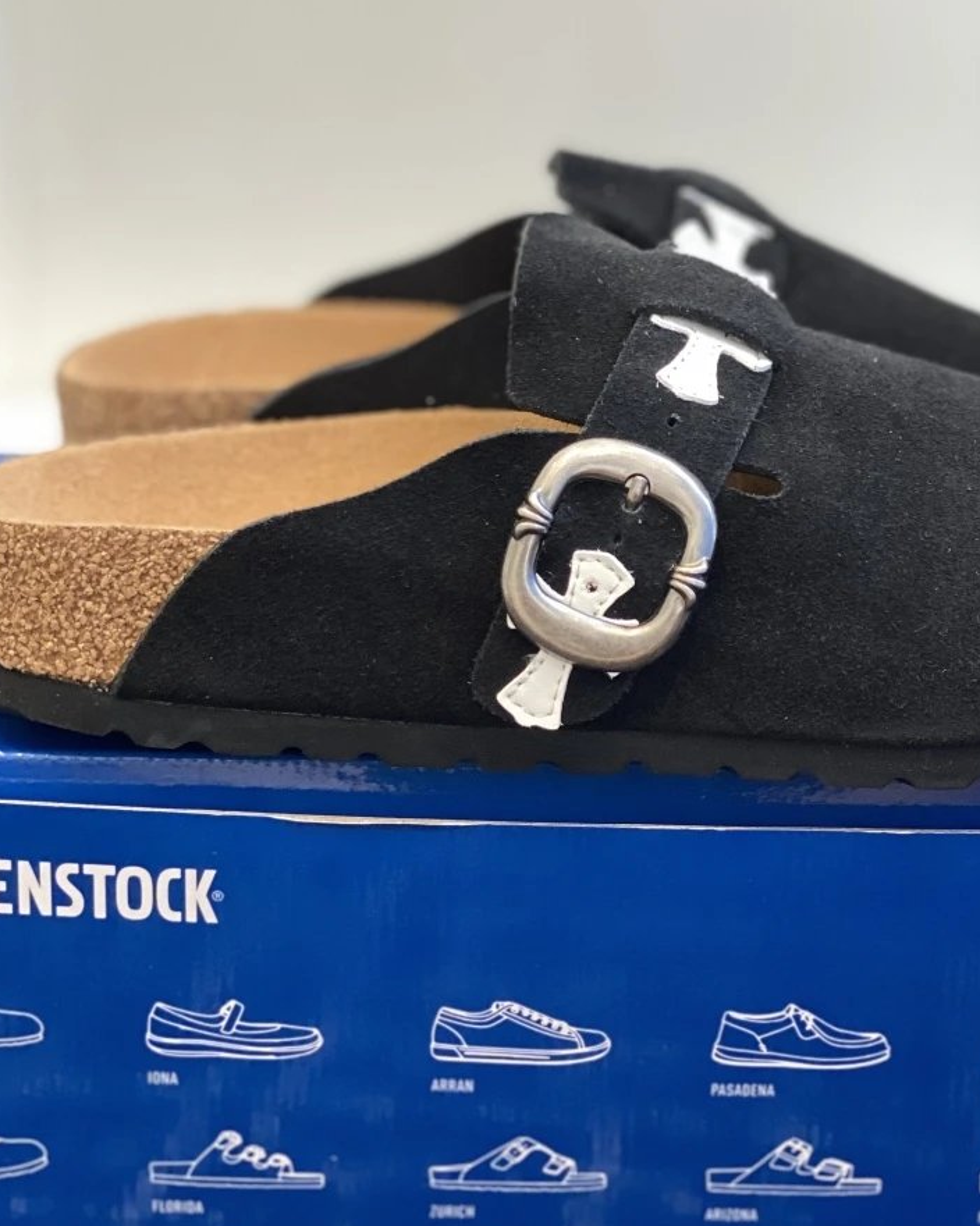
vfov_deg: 23.0
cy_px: 462
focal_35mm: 83
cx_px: 653
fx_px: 3011
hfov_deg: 18.4
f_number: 2
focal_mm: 6
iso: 100
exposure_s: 1/122
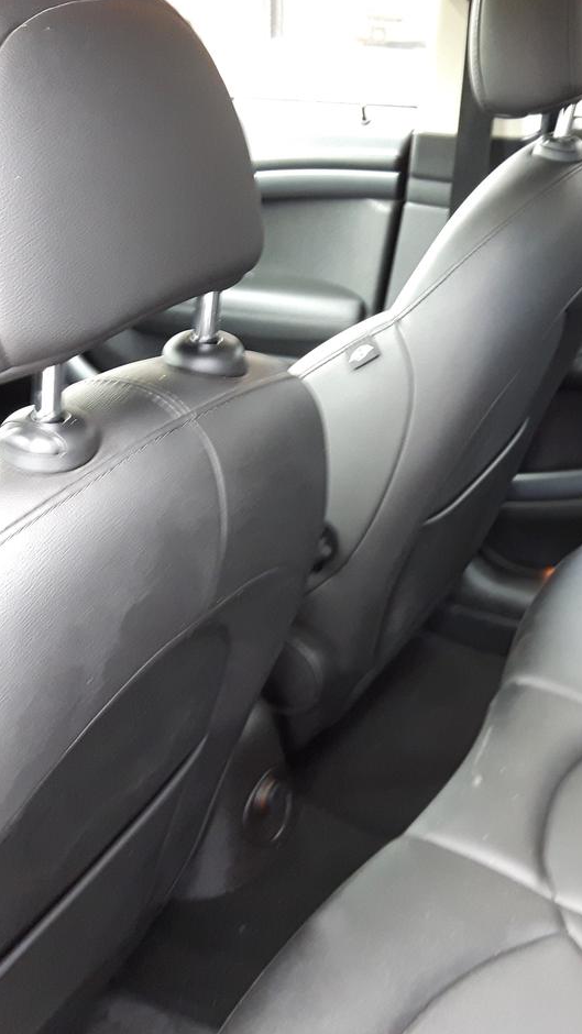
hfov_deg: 25.6
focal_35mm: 46
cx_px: 454
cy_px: 525
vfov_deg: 44.6
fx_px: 1262
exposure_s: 1/33
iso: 200
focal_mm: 3.7
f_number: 1.9
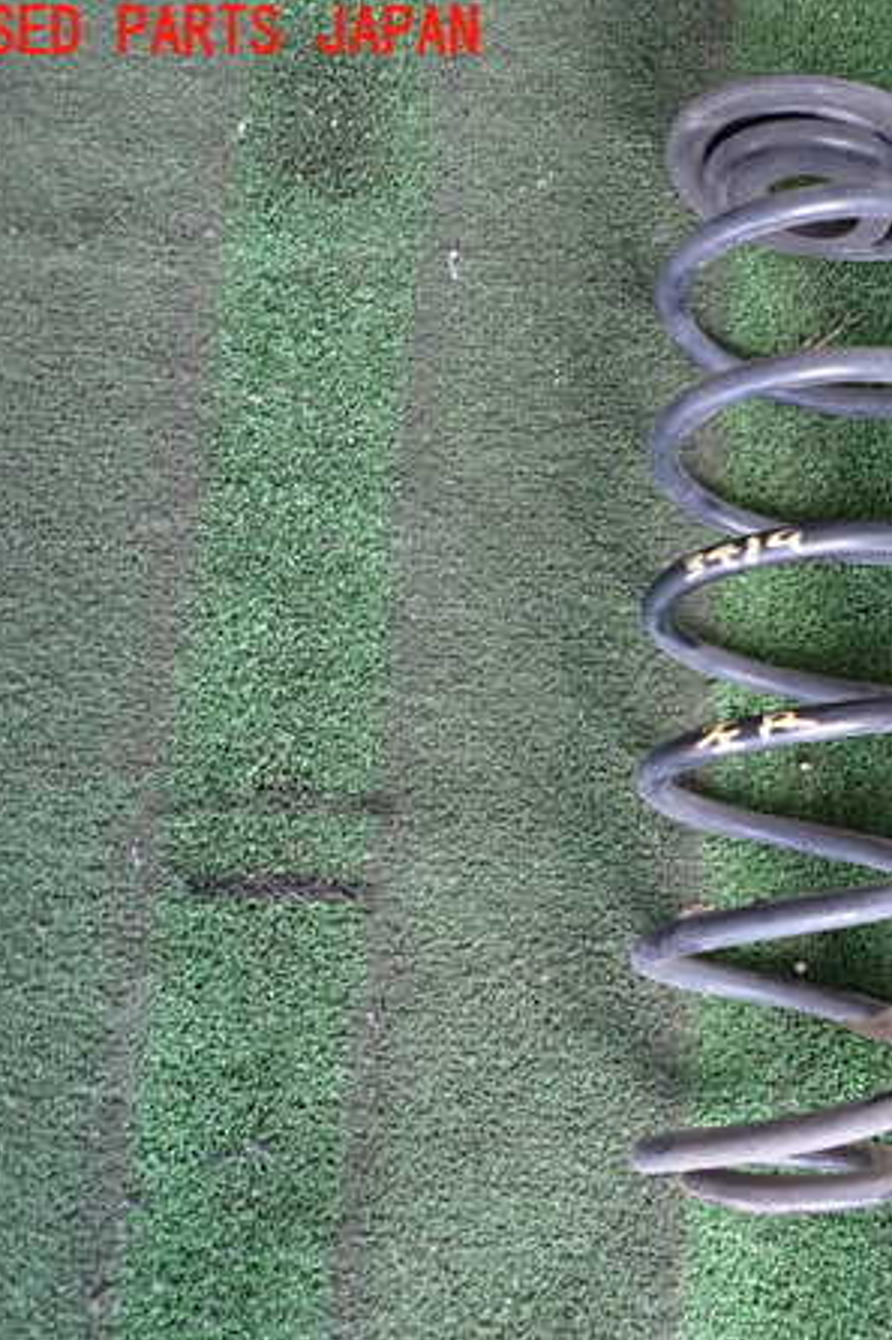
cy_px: 673
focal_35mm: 35
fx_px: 1302
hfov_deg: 35.2
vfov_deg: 54.5
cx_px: 835
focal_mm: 4.5
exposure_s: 1/30
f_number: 2
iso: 250
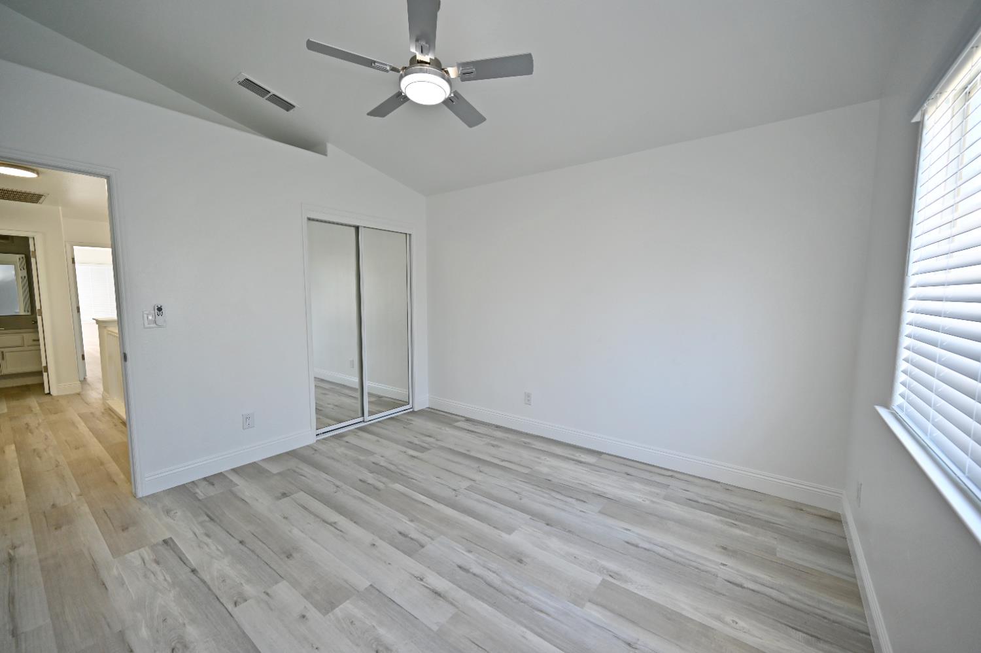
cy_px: 326
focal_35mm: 14
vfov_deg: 81.1
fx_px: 381
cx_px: 490
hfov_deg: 104.3
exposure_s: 1/60
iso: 200
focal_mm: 14
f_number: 4
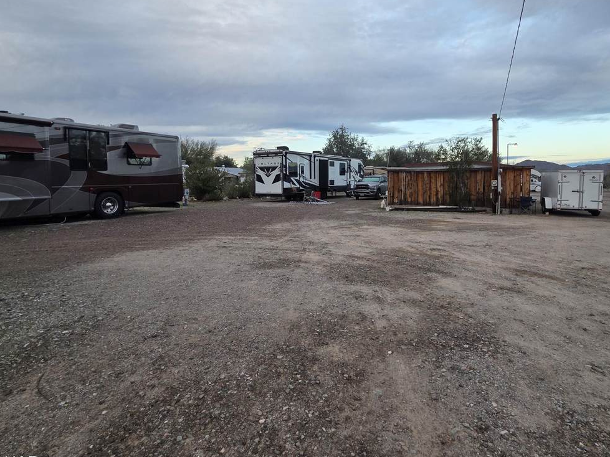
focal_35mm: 17
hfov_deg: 90.7
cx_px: 338
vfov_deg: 74.2
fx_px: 300
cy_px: 191
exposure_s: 1/120
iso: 64
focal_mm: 2.2
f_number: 2.2
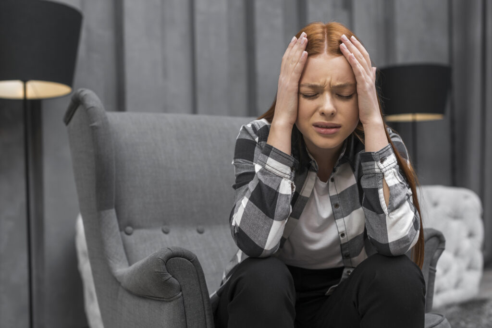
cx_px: 246
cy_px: 164
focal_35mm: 50
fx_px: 683
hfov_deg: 39.6
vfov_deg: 27.0
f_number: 3.5
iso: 160
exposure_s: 1/160
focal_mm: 50
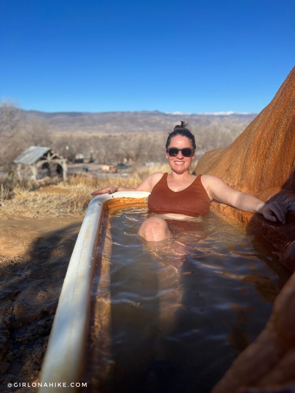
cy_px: 196
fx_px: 295
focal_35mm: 26
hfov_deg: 53.1
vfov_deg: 67.3
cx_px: 148
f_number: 1.5
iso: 50
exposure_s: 1/5076
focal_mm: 5.7
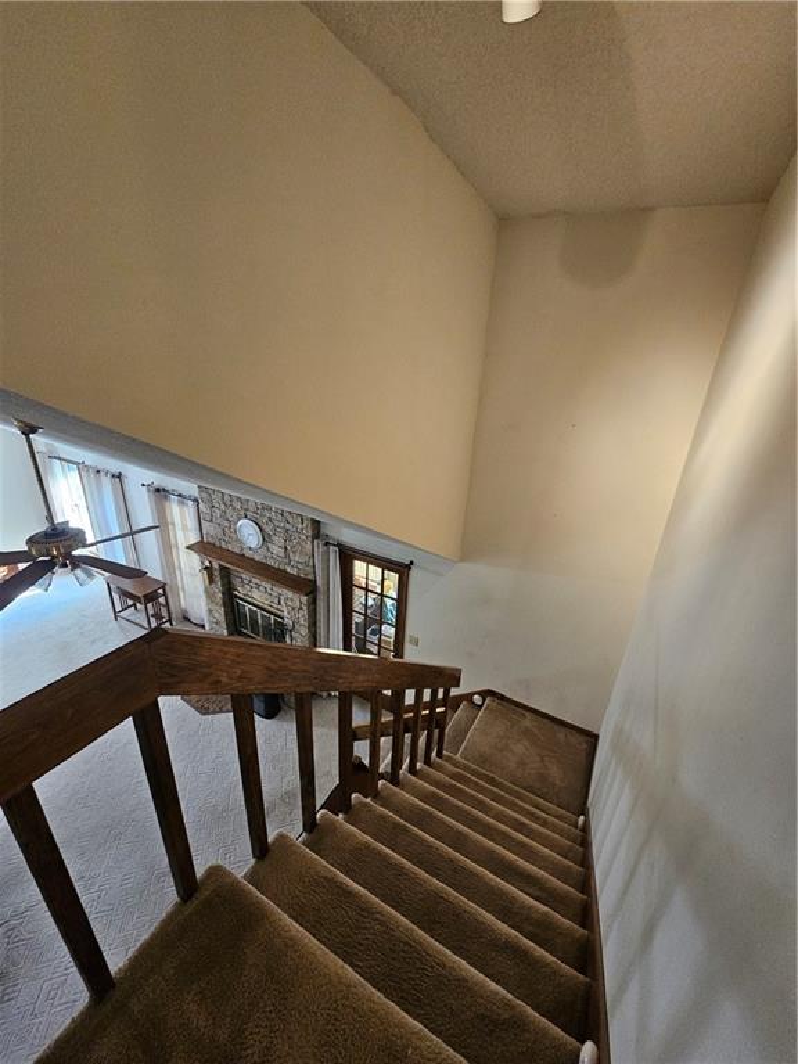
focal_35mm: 13
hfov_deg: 89.9
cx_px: 399
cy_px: 532
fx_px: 400
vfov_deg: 106.2
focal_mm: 2.2
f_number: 2.2
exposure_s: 1/60
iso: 320
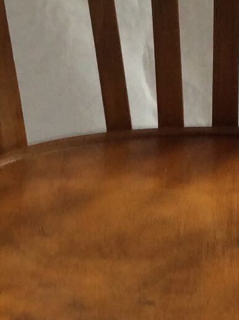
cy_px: 364
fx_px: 1477
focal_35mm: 160
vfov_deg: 12.1
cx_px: 193
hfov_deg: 9.2
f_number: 2.4
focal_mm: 3.3
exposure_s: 1/25
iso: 50
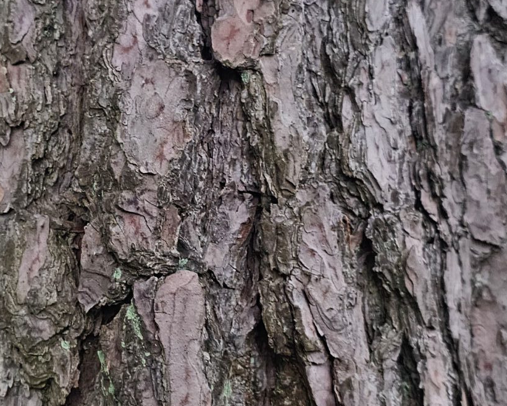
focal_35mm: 70
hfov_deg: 27.0
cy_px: 241
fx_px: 1050
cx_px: 174
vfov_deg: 21.8
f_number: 1.7
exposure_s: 1/180
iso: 80
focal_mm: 6.3
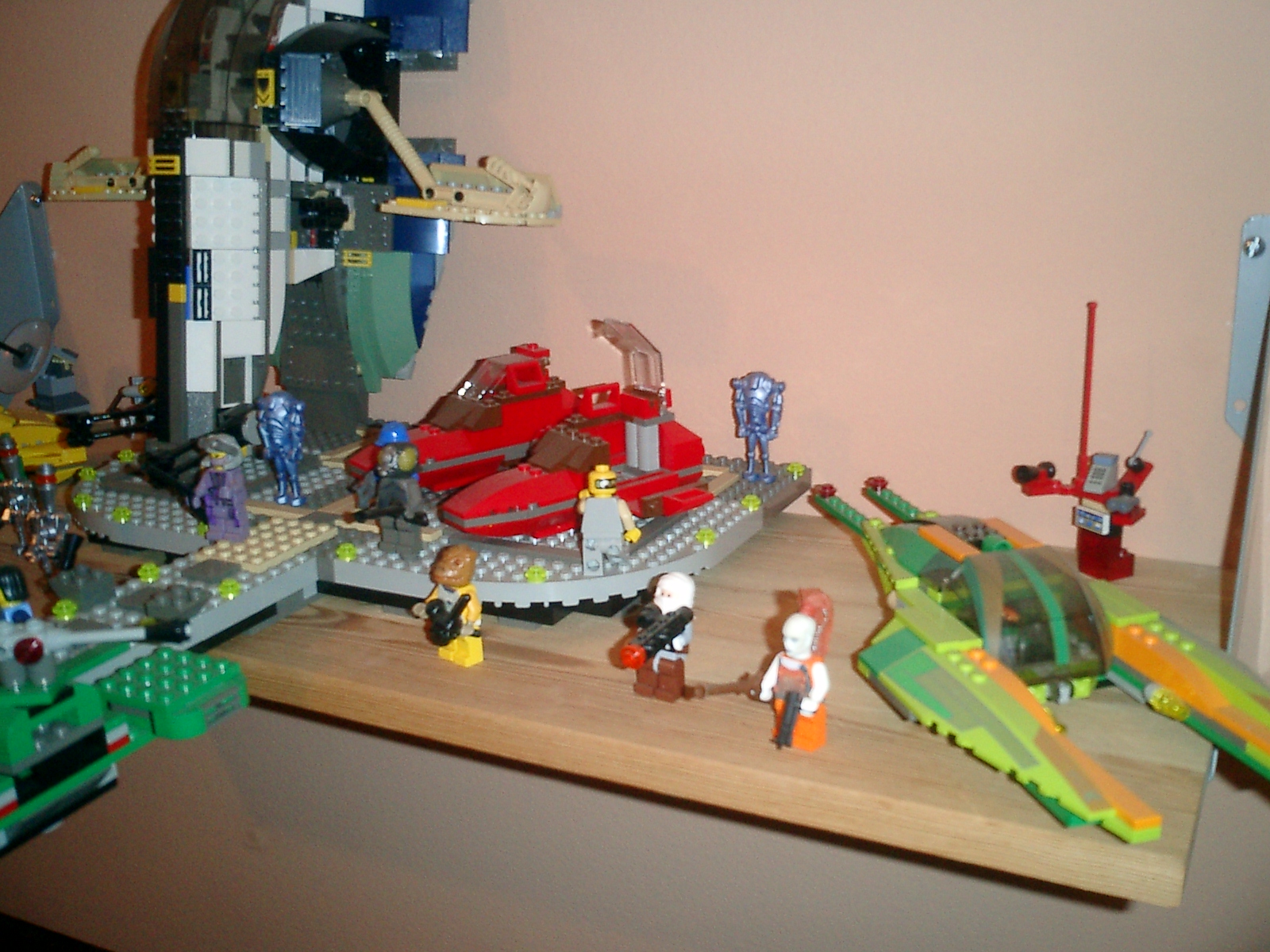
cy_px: 476
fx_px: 1321
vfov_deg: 39.7
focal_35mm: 36
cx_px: 635
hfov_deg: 51.4
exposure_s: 1/30
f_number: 3.2
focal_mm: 7.5
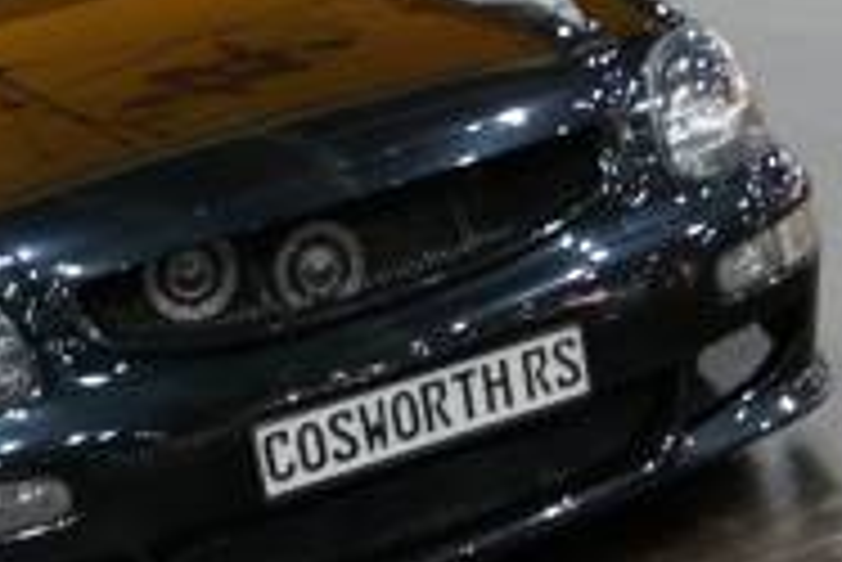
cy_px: 211
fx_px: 2434
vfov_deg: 13.2
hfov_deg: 19.4
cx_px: 167
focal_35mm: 104
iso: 400
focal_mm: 26
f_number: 4
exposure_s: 1/8
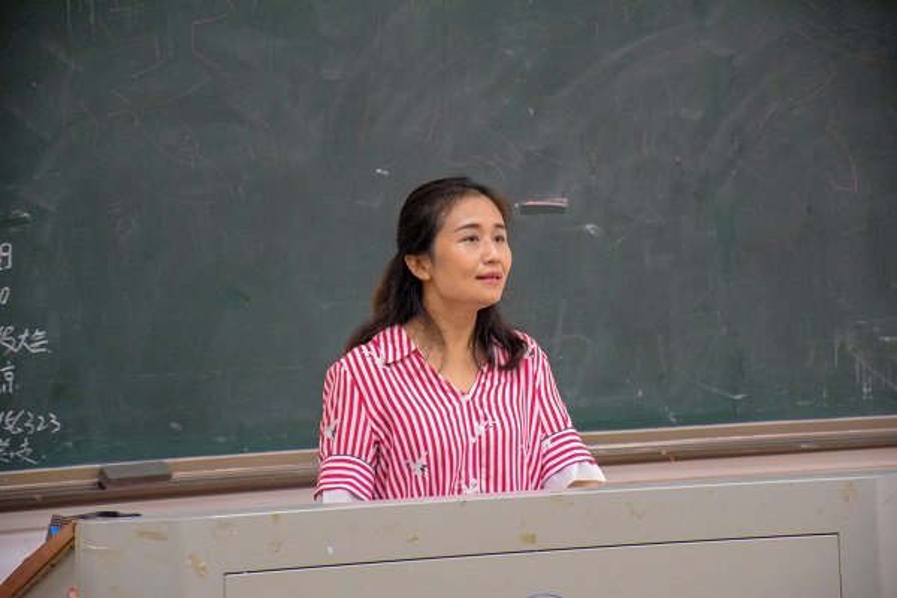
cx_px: 448
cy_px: 299
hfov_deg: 11.8
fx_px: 4335
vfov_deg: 7.9
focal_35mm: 174
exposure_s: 1/80
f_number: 5.6
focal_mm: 116
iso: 5600
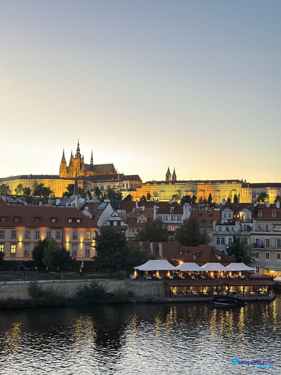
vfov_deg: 39.7
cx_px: 140
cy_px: 188
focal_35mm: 48
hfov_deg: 30.3
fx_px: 520
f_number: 1.78
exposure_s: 1/25
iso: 800
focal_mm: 6.86
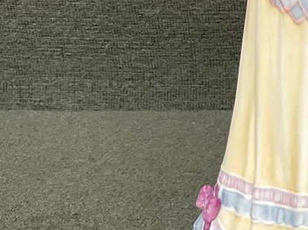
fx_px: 1023
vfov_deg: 12.7
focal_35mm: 115
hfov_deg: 14.7
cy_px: -17
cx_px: 574
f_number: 1.8
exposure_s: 1/60
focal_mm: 3
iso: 64
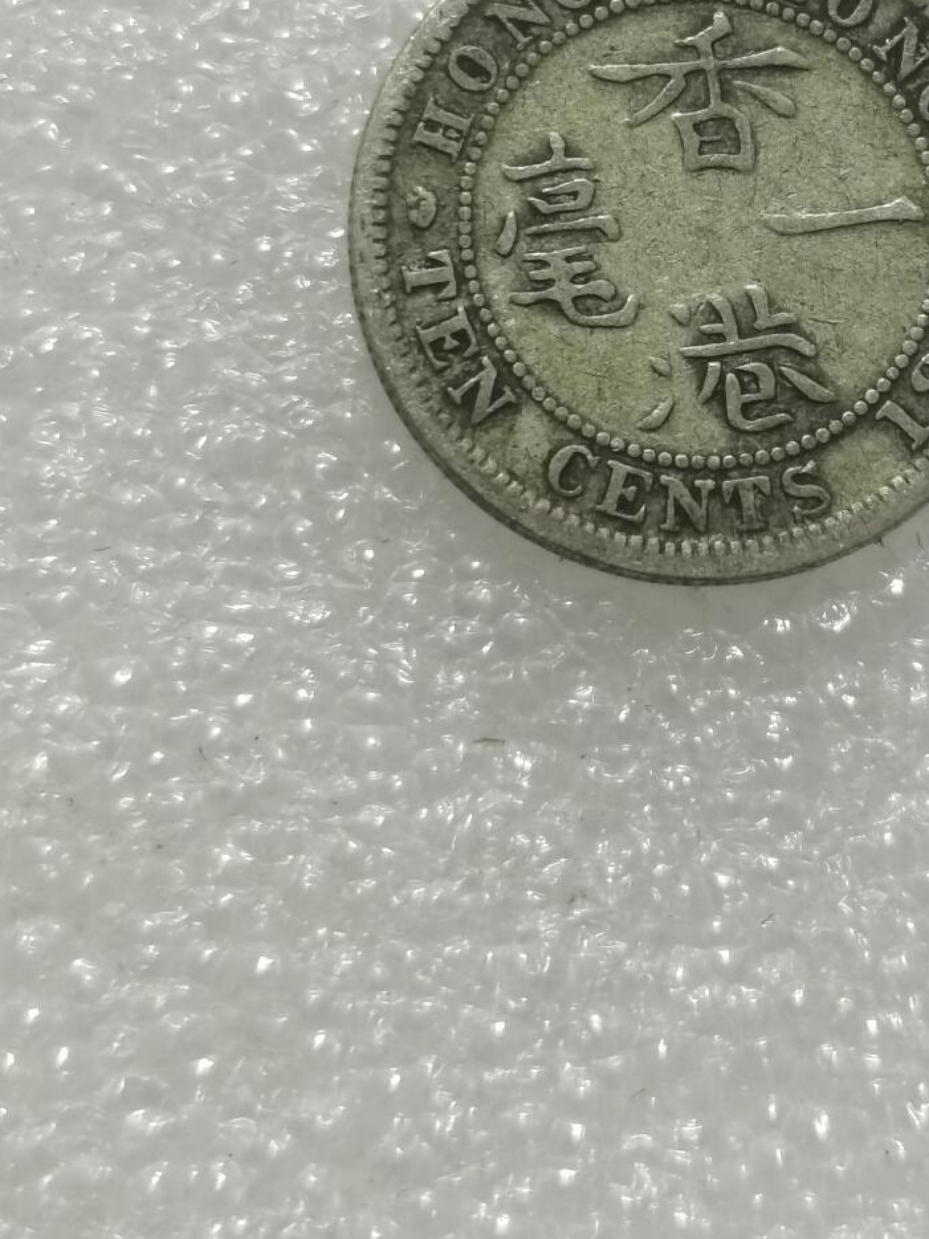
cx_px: 653
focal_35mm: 102
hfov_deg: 14.5
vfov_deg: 18.9
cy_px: 106
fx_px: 3651
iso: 100
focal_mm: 5.58
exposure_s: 1/100
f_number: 1.8
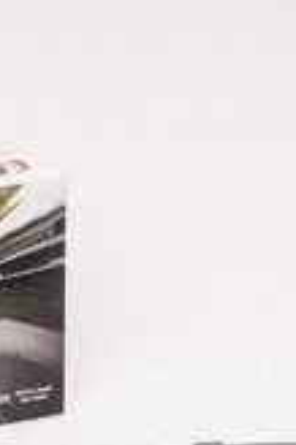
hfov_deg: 4.2
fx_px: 4066
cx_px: 71
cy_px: 510
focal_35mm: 329
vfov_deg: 6.2
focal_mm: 60
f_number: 11
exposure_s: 1/200
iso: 100
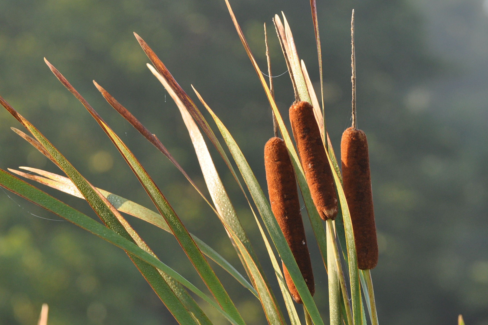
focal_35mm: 254
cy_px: 167
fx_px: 3439
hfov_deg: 8.1
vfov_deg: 5.4
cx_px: 171
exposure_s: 1/500
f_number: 5.6
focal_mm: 125
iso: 400
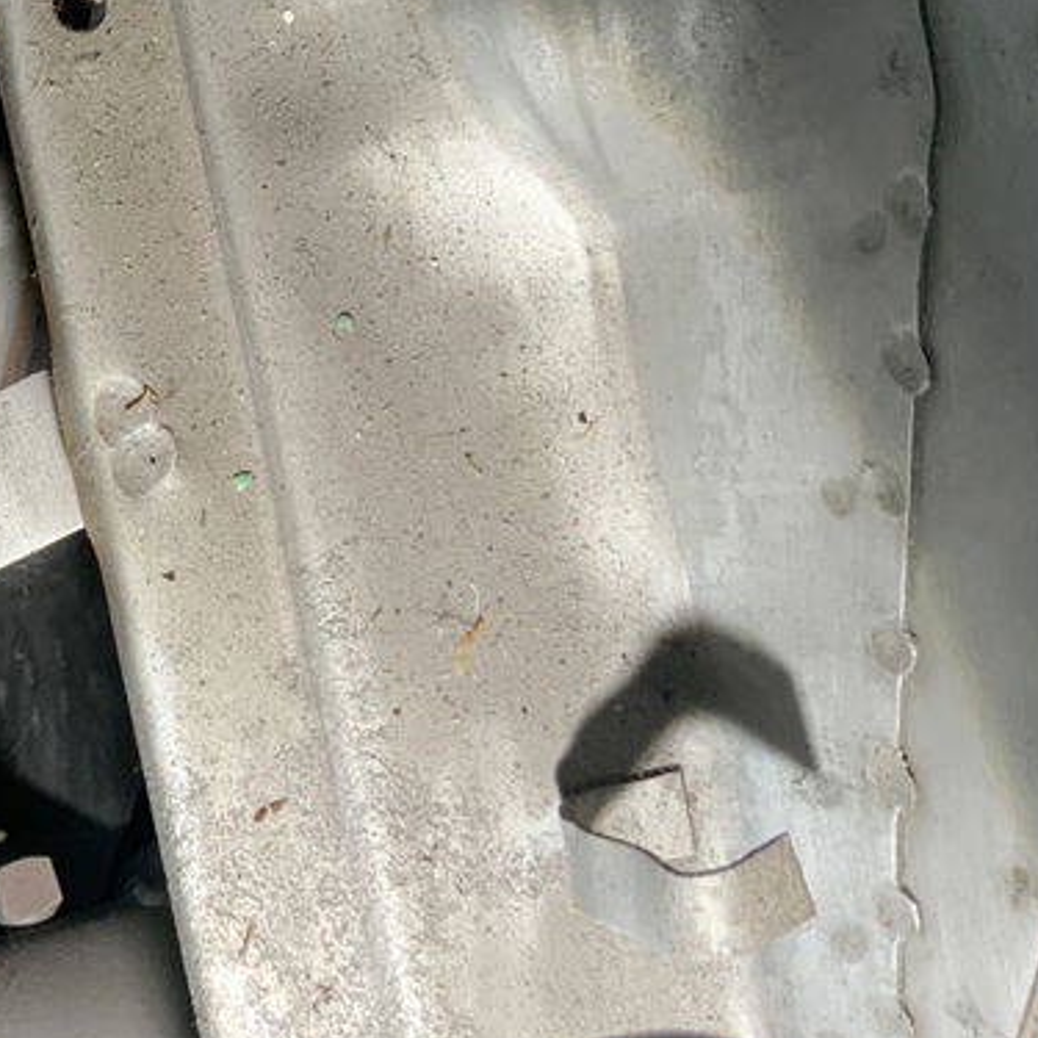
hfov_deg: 22.7
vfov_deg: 24.6
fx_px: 2375
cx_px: -213
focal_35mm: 70
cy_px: 365
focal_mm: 3
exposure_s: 1/50
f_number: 1.8
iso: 64
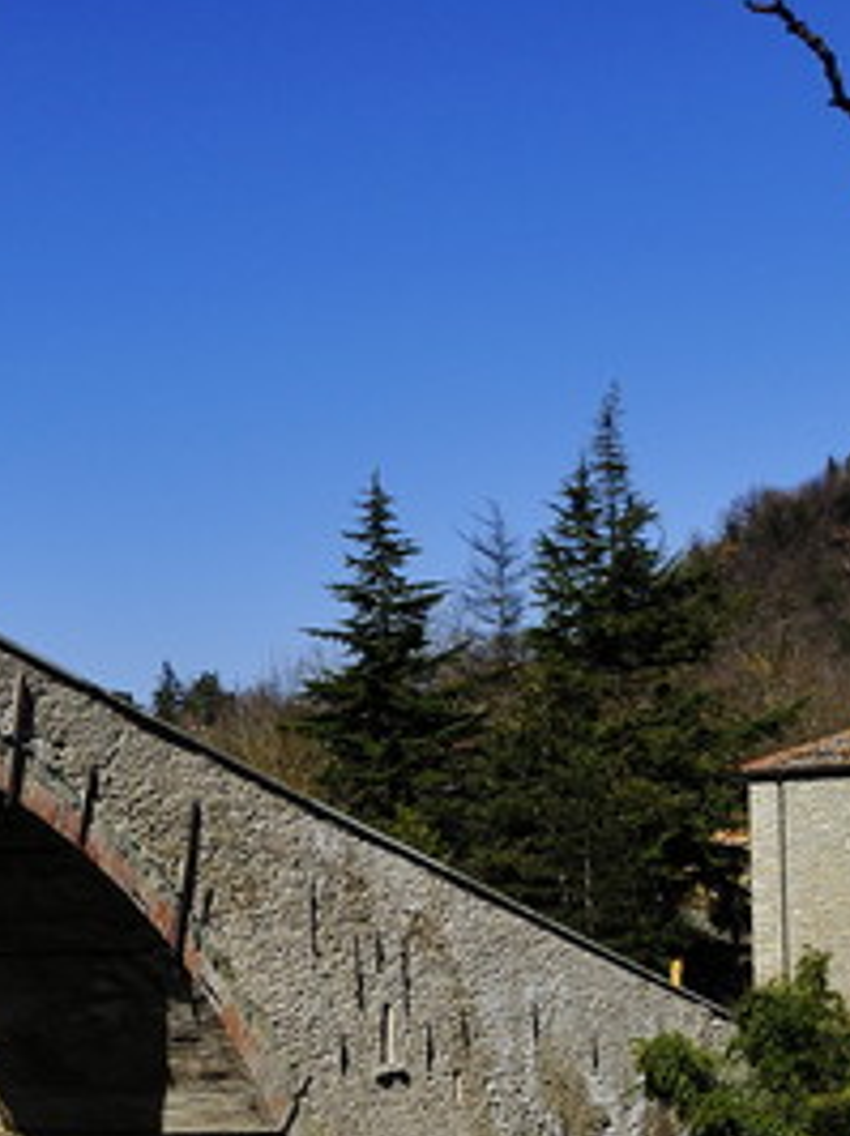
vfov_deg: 18.5
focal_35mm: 104
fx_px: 3410
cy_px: 1113
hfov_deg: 13.7
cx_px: -261
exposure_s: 1/400
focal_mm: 24
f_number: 7.1
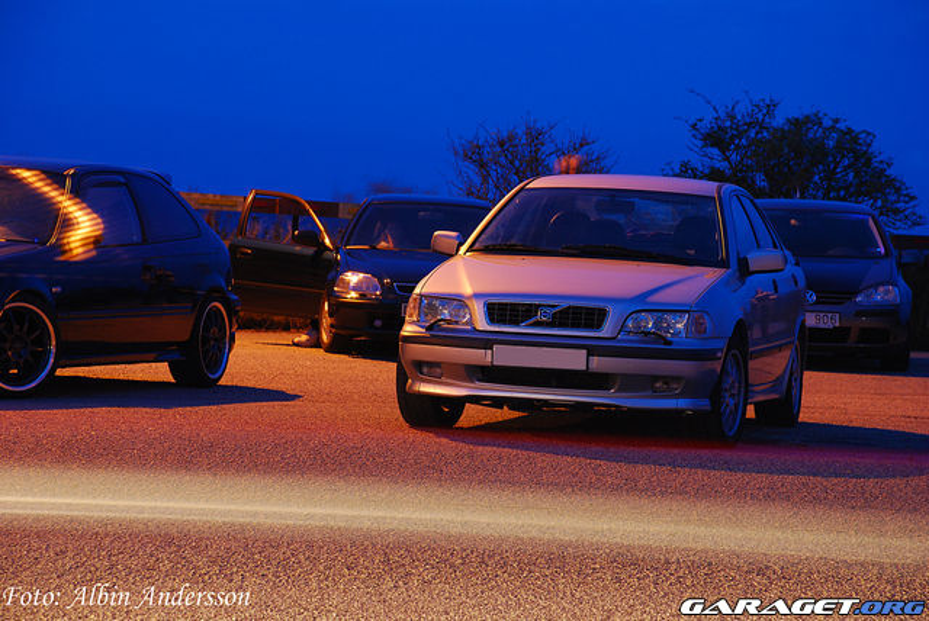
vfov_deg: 10.2
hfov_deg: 15.2
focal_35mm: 135
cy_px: 310
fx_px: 3487
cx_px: 464
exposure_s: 8
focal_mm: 90
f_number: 8
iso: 250
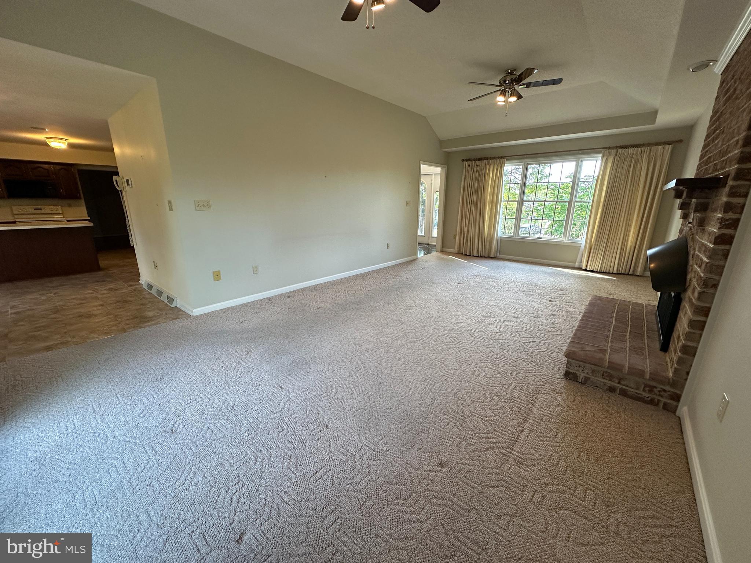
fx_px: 304
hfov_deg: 102.1
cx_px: 376
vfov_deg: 85.7
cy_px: 282
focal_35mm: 14
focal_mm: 2.22
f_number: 2.2
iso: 160
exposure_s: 1/120
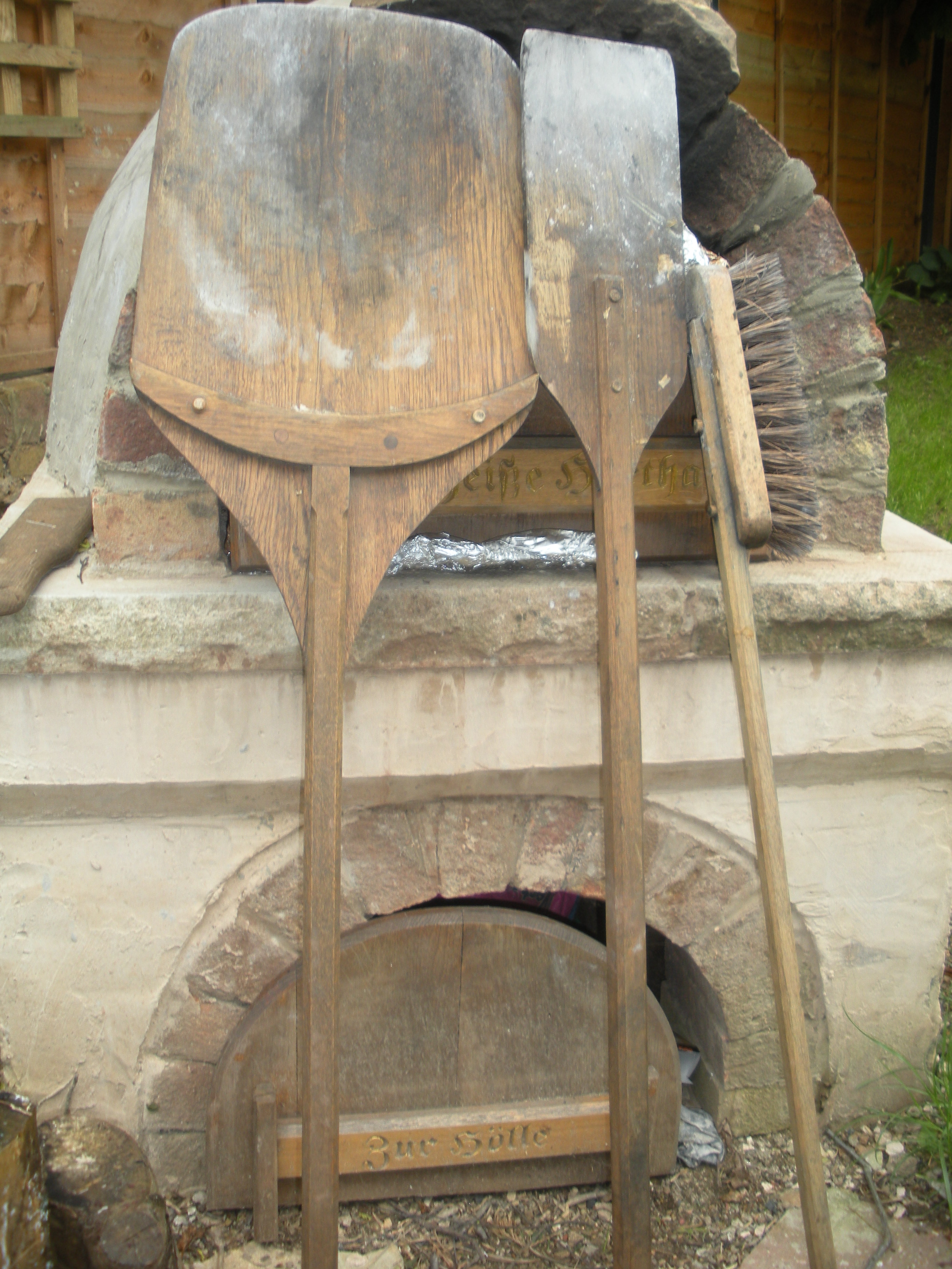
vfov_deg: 51.4
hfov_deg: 39.7
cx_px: 476
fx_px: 1320
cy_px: 634
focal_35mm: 36
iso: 64
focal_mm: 6.3
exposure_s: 1/66.7
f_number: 3.5
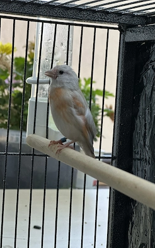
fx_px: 560
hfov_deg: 15.7
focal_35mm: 83
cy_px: 126
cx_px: 61
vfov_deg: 24.9
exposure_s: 1/121
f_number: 2.8
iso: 125
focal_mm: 9
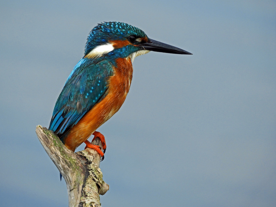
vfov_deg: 1.7
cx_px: 138
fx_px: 7177
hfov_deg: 2.2
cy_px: 104
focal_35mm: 900
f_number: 5.6
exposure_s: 1/320
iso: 100
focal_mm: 161.2
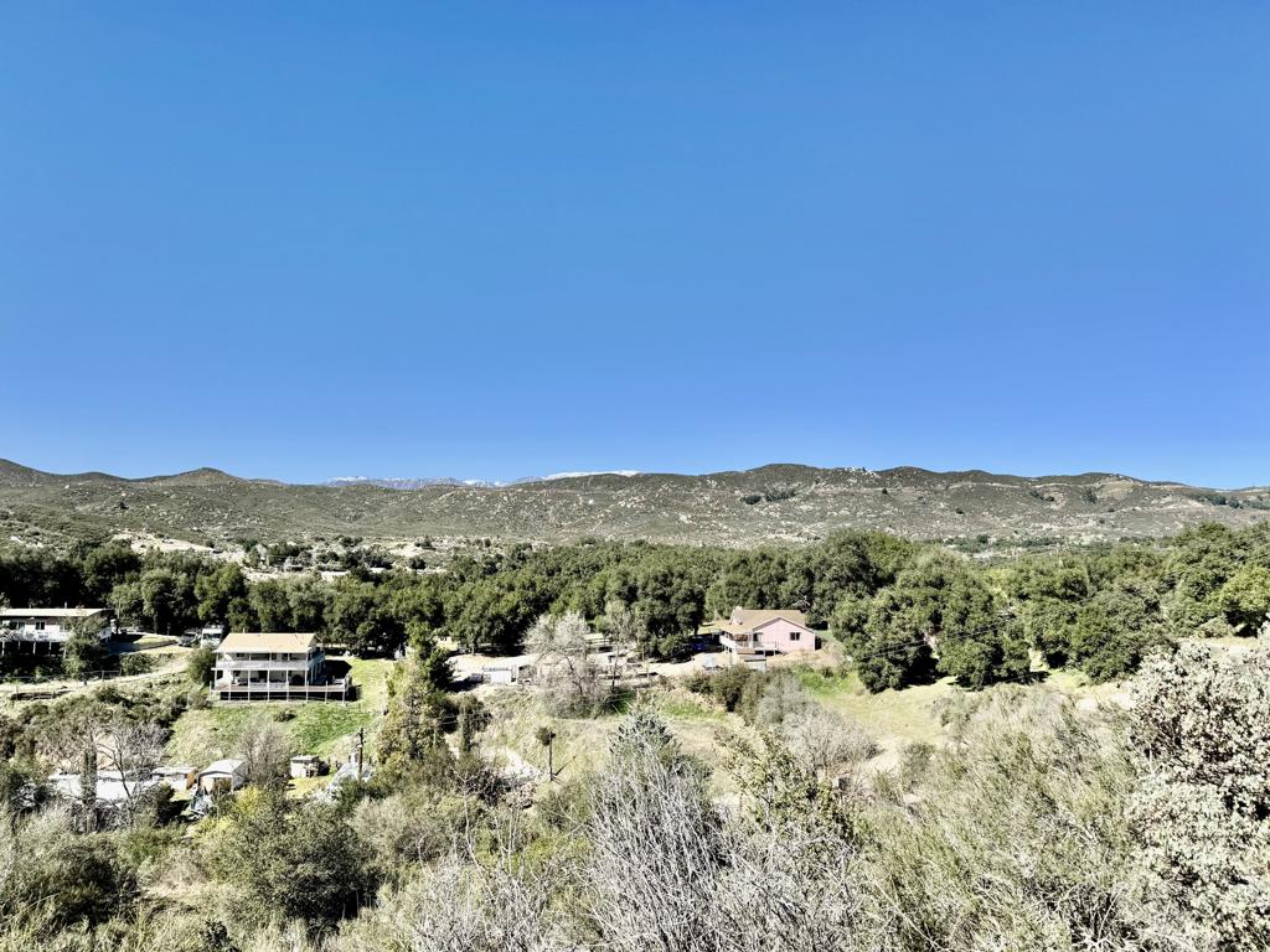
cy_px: 476
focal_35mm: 24
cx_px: 635
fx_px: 881
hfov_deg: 71.6
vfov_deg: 56.8
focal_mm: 6.76
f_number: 1.78
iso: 80
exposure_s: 1/4950
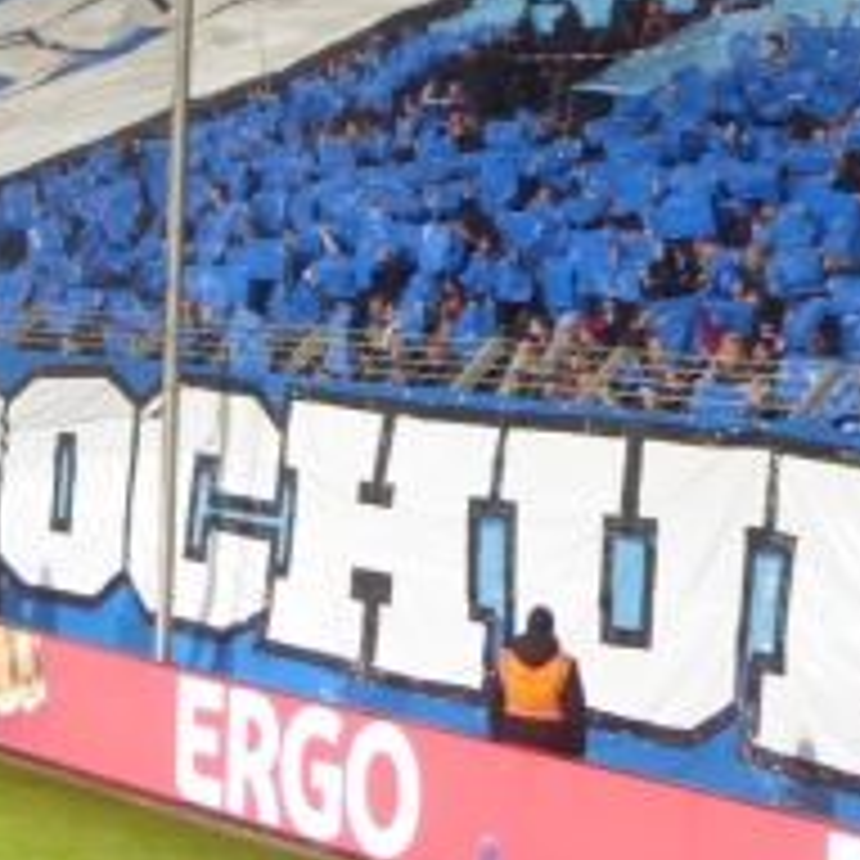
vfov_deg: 14.6
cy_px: 198
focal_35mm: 119
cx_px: 36
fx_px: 3345
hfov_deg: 14.5
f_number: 5
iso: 400
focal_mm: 10.3
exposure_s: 1/20
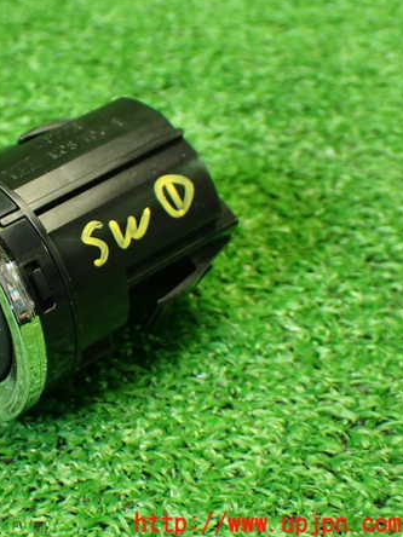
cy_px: 267
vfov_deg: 26.7
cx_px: 45
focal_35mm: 73
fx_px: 1133
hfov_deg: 19.8
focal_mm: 9.65
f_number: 3.3
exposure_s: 1/60
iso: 800
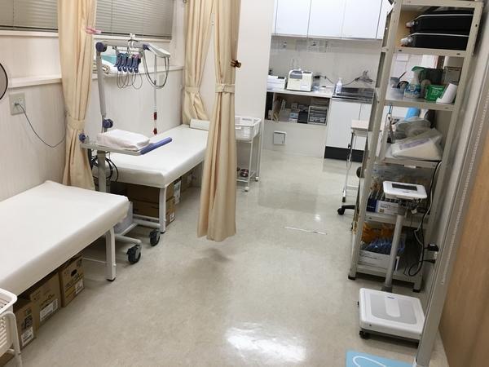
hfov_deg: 61.7
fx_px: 410
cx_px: 244
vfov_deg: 48.2
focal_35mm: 29
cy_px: 184
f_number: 2.2
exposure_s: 1/30
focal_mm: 4.15
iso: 32
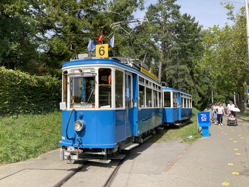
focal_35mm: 28
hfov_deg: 63.4
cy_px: 94
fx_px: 201
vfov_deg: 49.7
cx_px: 124
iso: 20
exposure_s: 1/1200
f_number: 1.8
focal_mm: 3.99
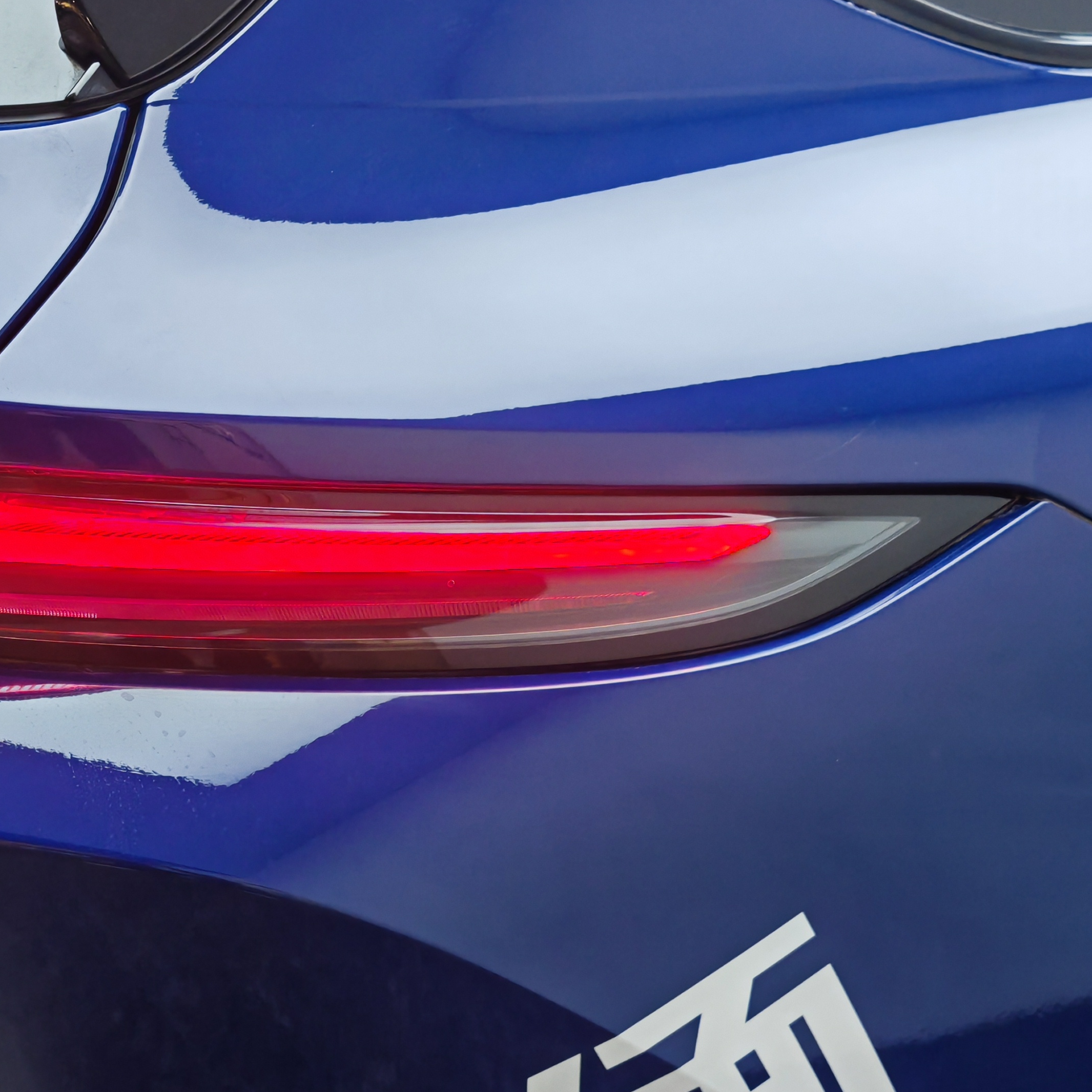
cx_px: 147
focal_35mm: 92
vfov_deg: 18.9
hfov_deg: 18.6
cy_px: 585
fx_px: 3284
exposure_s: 1/100
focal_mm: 7.62
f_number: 1.6
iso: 80
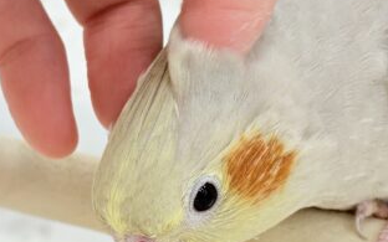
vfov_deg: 11.5
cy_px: 200
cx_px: 230
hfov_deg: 18.4
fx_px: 1195
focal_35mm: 113
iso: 50
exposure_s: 1/50
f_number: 1.6
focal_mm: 5.96
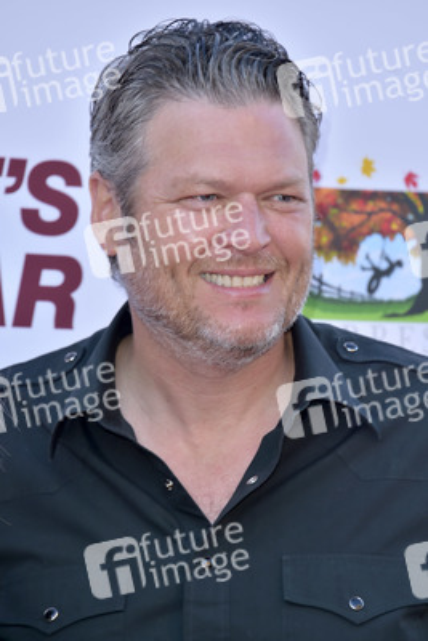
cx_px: 214
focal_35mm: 250
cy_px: 320
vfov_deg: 8.2
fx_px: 4454
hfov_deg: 5.5
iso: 250
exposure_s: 1/250
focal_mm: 250
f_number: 7.1
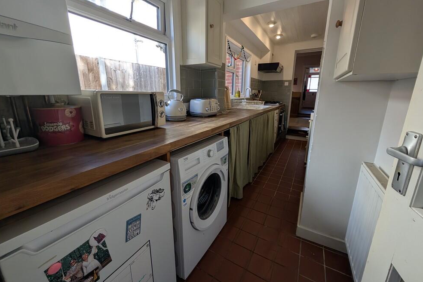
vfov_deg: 85.2
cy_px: 129
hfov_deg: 108.3
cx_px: 215
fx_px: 153
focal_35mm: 13
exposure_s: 1/407
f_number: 1.7
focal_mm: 2.02
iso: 130
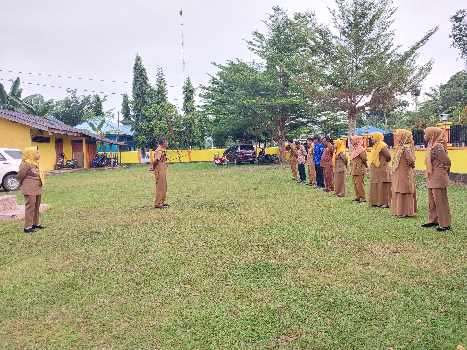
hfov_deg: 60.0
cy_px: 175
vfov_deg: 46.8
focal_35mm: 30
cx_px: 234
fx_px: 405
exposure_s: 1/100
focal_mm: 4.6
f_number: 1.8
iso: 40
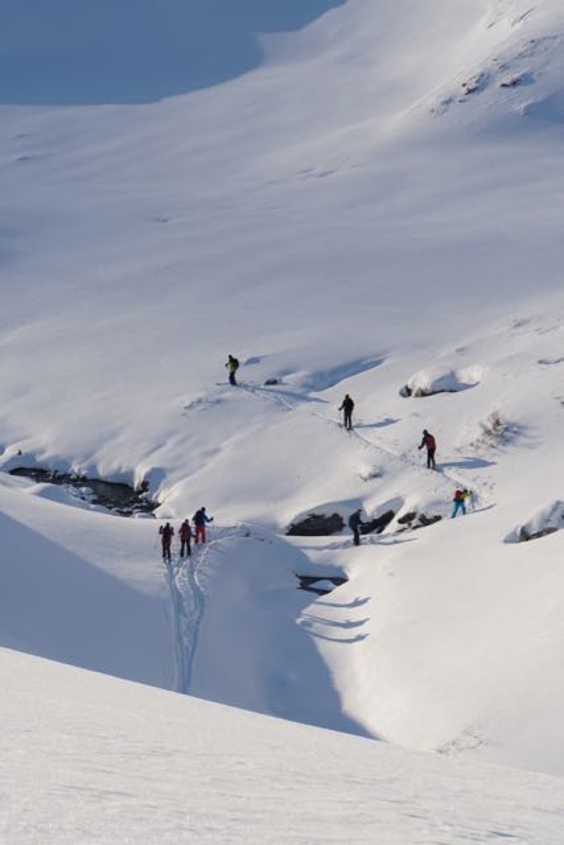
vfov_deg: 15.9
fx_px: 3030
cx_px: 282
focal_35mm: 129
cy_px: 422
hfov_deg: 10.6
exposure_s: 1/250
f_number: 10
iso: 100
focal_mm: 86
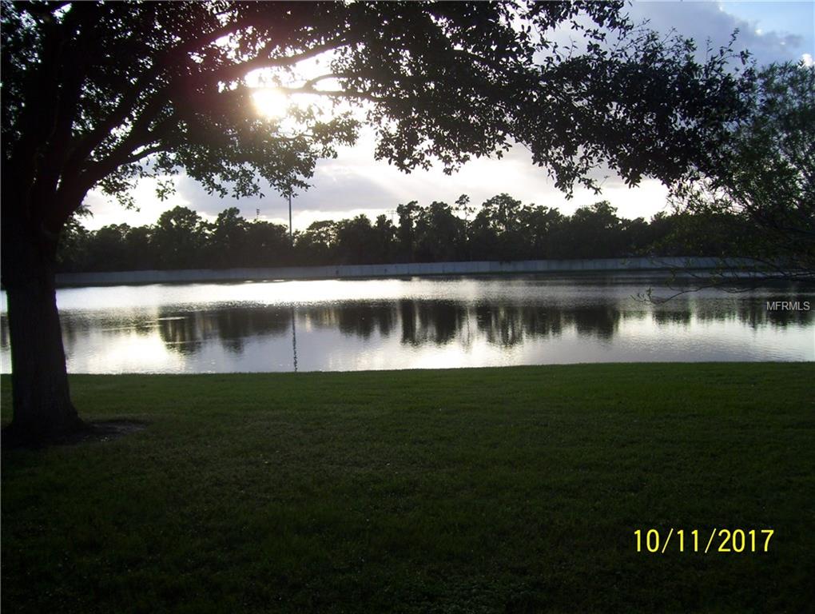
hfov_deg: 51.3
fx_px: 849
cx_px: 408
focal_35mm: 36
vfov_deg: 39.7
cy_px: 307
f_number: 2.7
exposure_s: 1/640
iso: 80
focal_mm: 6
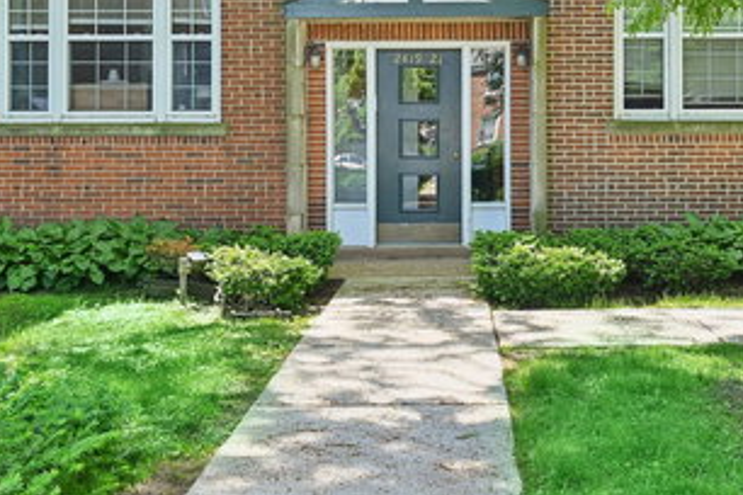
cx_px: 456
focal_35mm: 47
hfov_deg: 41.7
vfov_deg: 28.3
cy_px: 129
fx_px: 970
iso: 800
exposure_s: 1/100
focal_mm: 30
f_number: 8
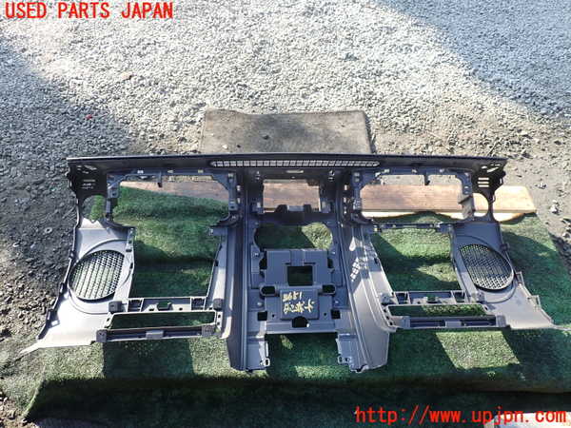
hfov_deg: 69.4
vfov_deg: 54.9
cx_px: 286
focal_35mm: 25
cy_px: 214
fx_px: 412
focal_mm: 4.5
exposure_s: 1/160
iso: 100
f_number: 2.8
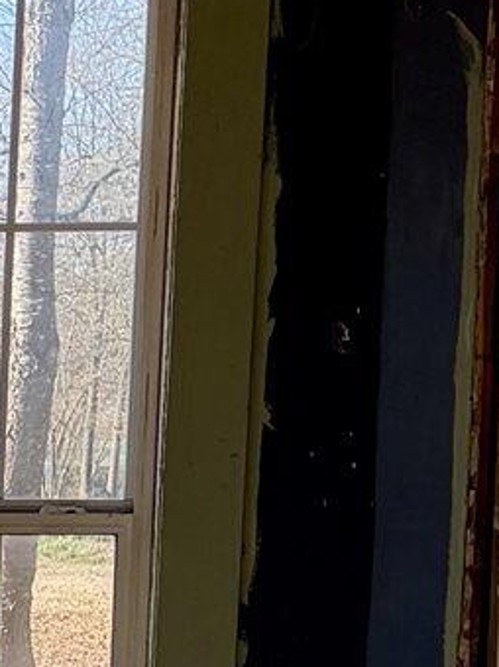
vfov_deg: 11.8
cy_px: 824
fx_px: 3135
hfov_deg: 8.5
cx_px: -619
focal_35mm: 163
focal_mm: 6.76
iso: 80
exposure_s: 1/1018
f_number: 1.78
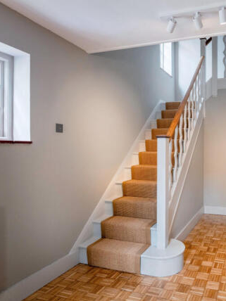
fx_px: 218
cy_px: 148
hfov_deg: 51.2
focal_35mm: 25
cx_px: 183
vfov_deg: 69.4
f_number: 6.3
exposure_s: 1/30
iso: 400
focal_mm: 17
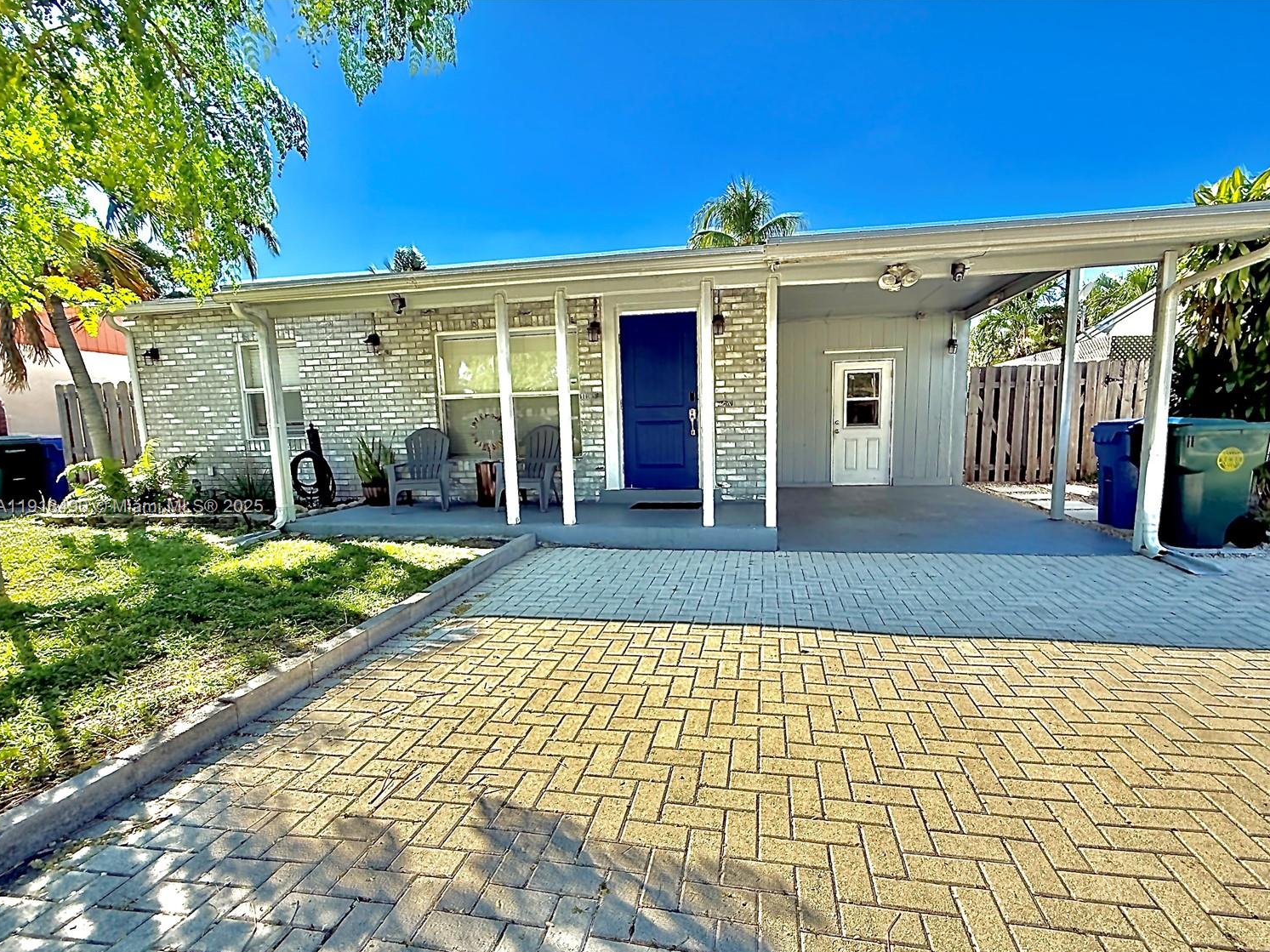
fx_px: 550
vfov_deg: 81.6
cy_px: 508
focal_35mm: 15
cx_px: 672
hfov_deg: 98.1
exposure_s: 1/864
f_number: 2.2
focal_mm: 2.22
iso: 64
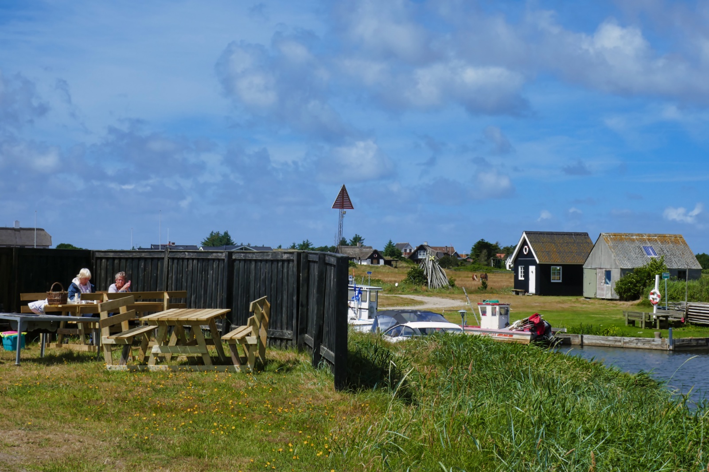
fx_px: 1162
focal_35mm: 59
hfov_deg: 33.9
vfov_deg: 23.0
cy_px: 236
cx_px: 354
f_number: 8
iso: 125
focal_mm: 21.5
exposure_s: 1/500
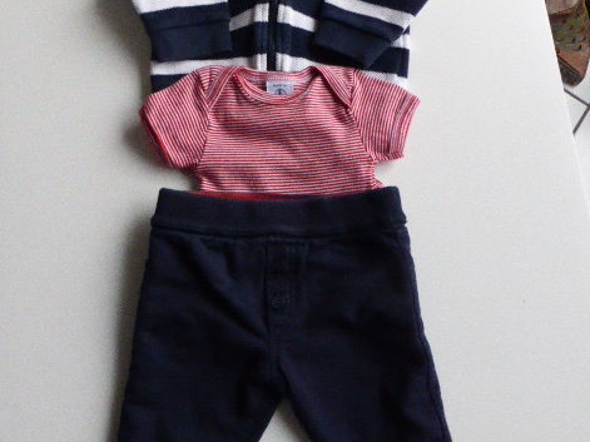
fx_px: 579
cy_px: 185
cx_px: 291
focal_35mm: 34
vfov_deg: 41.6
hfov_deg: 54.0
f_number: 3.3
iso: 800
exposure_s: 1/50
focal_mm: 4.3
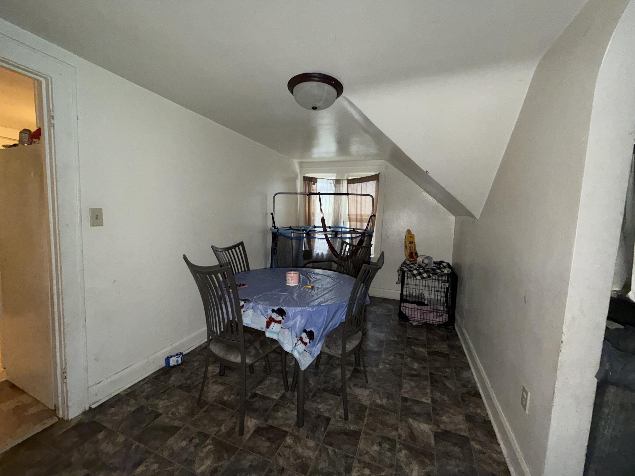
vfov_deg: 85.7
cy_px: 238
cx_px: 318
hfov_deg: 102.1
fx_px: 257
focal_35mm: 14
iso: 500
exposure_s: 1/30
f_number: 2.2
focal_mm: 2.22
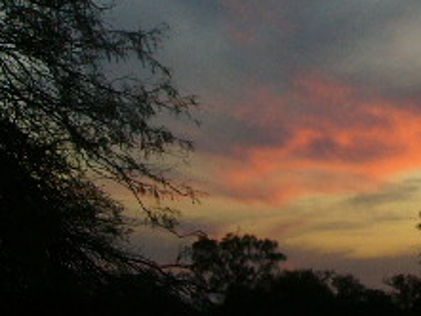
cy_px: 55
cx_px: 592
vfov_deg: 13.8
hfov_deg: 17.0
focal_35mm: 107
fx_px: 1302
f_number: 2.8
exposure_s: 1/60
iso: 100
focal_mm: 6.1
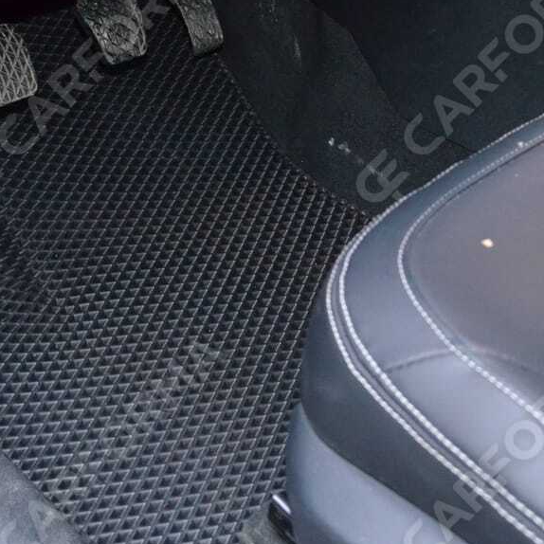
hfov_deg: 27.4
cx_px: 146
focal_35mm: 62
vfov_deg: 27.7
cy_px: 313
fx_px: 1102
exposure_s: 1/15
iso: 3200
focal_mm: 20
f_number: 3.8
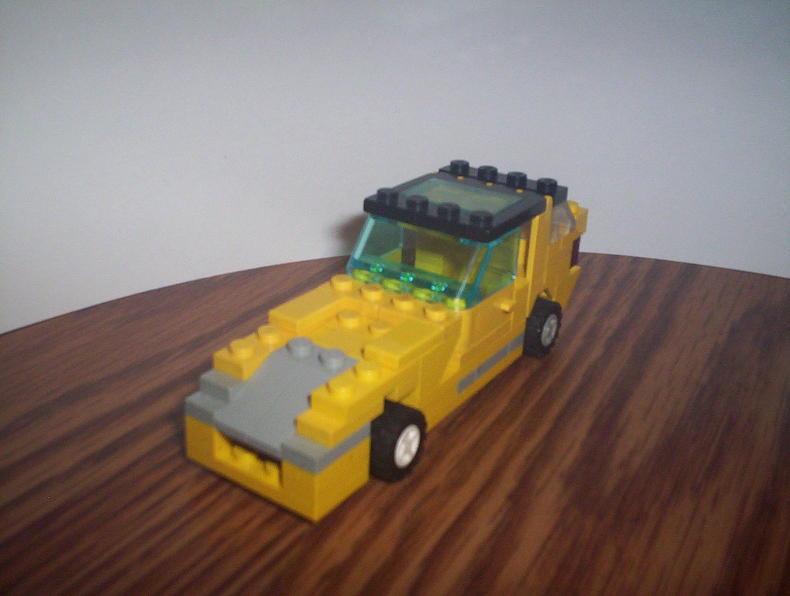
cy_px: 298
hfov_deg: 48.9
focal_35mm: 38
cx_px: 395
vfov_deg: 37.9
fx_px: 869
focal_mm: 4.99
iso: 140
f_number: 4.5
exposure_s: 1/60
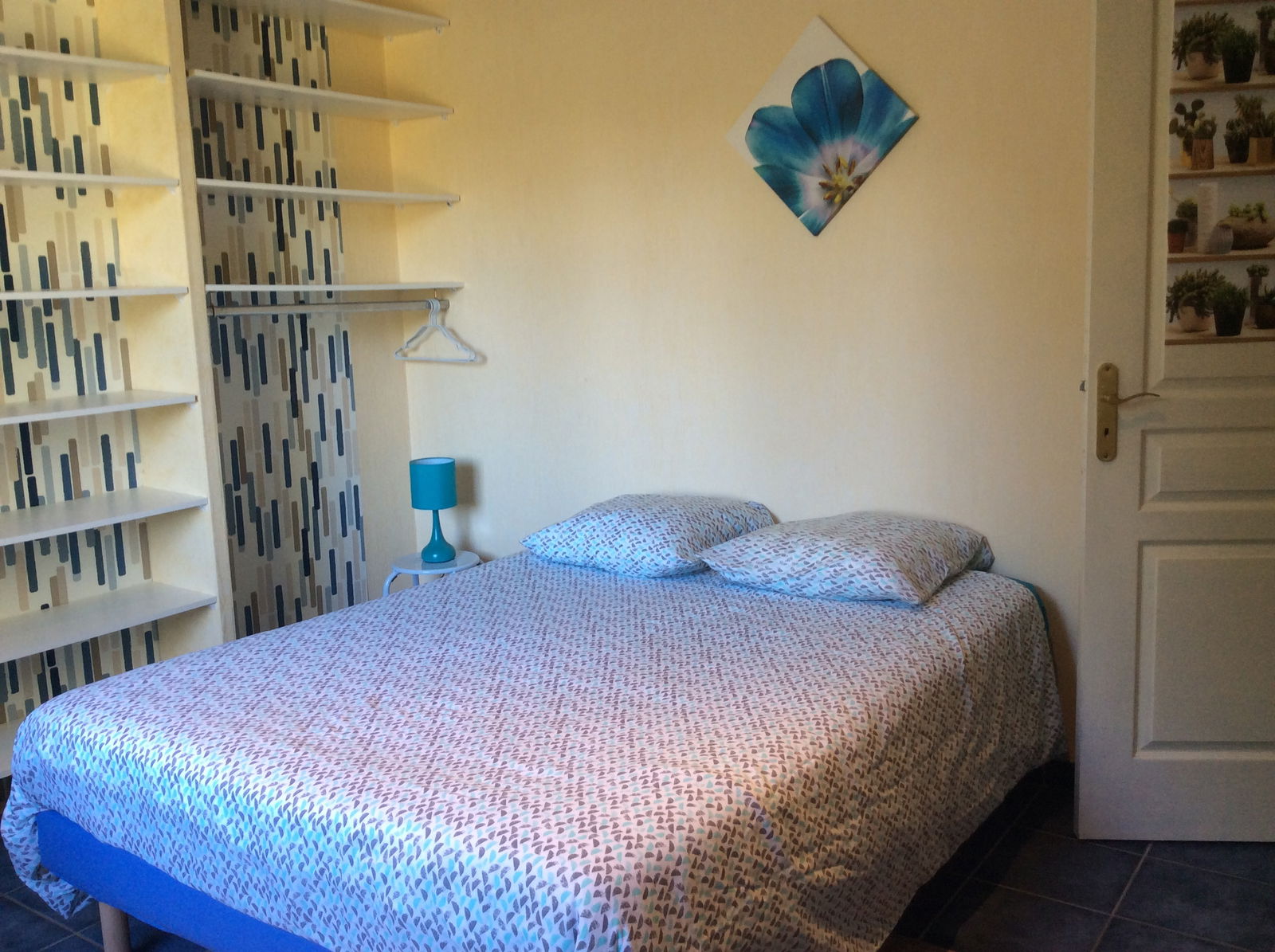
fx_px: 1177
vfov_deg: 44.1
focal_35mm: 32
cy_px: 476
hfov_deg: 56.9
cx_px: 638
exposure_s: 1/25
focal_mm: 3.3
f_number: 2.4
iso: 32
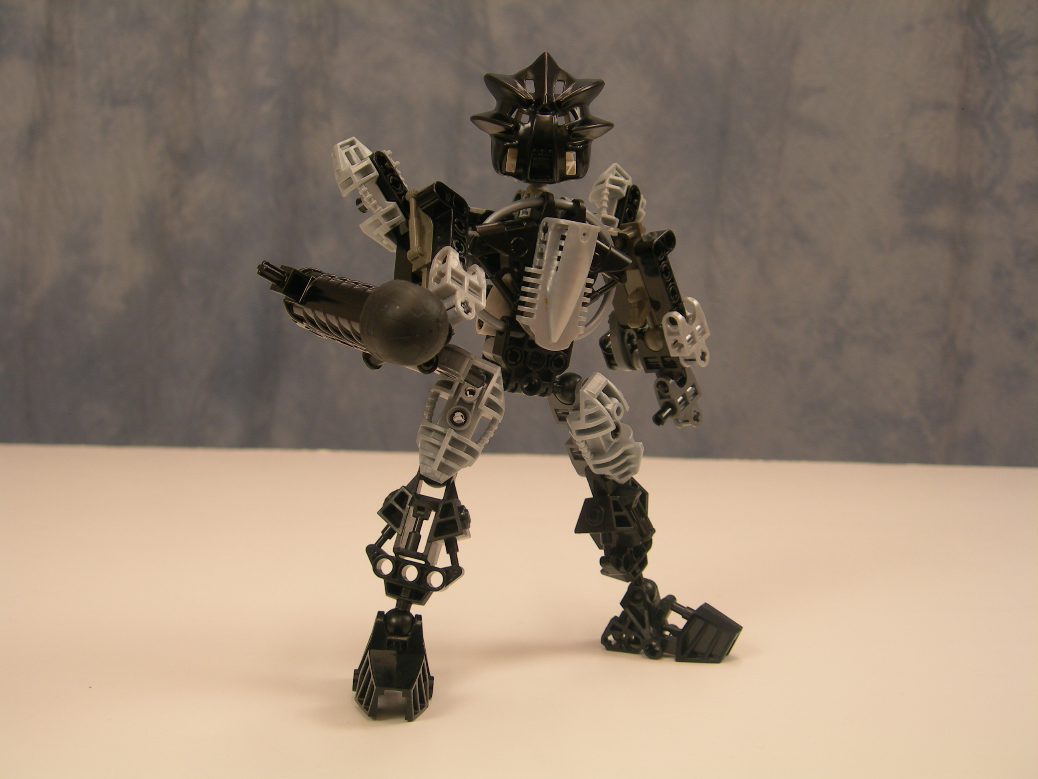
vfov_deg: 35.1
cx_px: 519
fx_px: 1229
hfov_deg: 45.8
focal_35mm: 41
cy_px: 390
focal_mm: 8.5
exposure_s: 1/18.6
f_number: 2.9
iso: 50
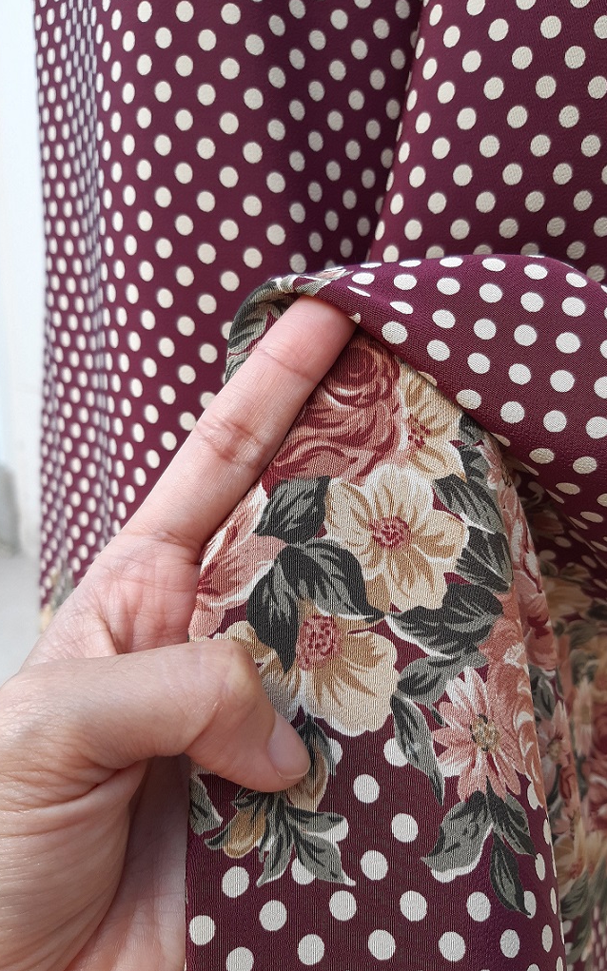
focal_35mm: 28
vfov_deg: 66.5
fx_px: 741
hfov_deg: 44.4
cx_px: 358
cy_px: 489
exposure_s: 1/120
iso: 40
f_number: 1.7
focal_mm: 3.92
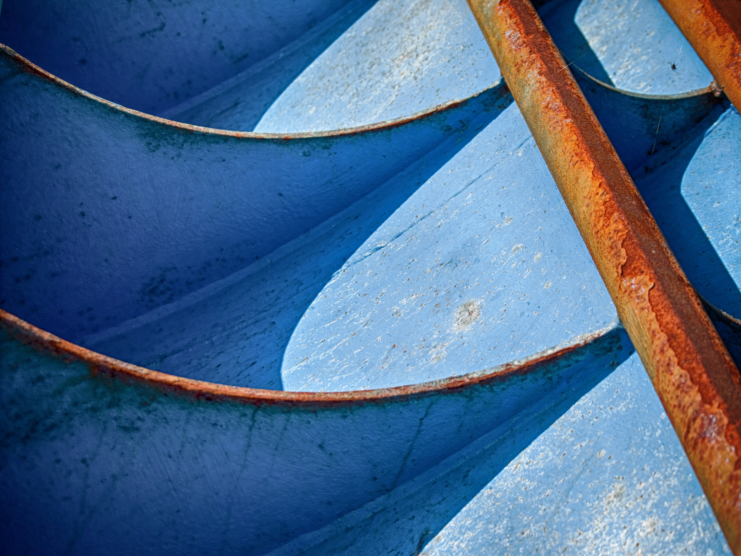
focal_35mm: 70
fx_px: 1498
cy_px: 278
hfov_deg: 27.8
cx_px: 370
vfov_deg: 21.0
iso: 100
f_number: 3.5
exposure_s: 1/1000
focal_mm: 35
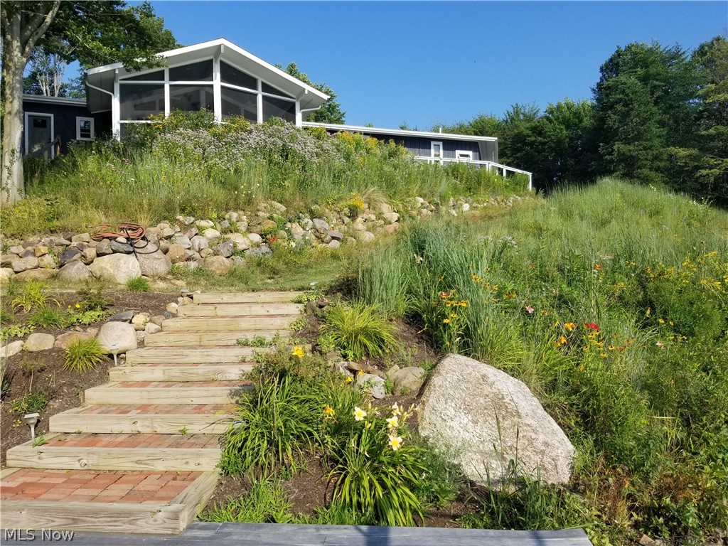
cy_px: 273
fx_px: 547
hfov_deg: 67.3
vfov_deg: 53.1
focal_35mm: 26
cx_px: 364
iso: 50
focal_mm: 4.25
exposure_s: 1/2424
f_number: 1.7
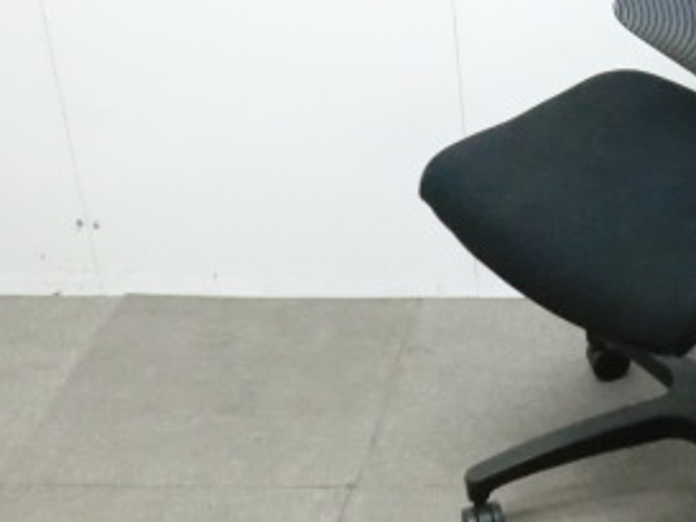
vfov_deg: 19.4
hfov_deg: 24.5
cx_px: 732
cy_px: 97
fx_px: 1509
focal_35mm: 75
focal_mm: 5.8
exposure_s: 1/40
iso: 800
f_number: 3.5
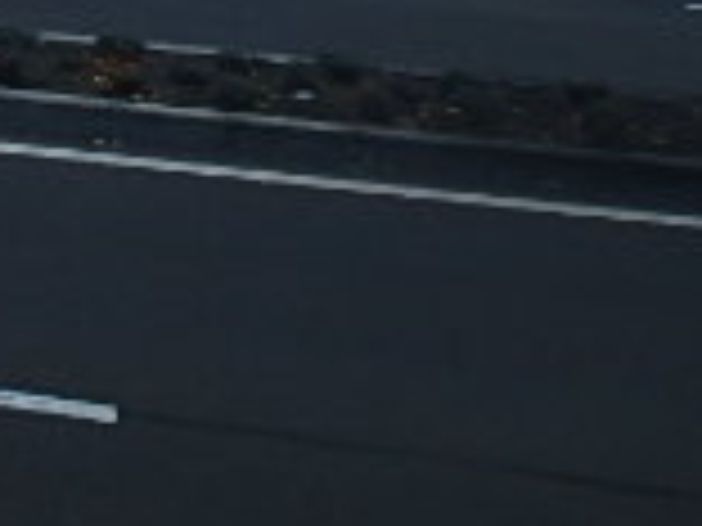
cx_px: -495
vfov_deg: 14.9
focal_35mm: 86
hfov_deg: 18.6
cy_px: -427
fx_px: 1744
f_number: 3.5
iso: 125
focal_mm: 3.7
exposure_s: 1/200
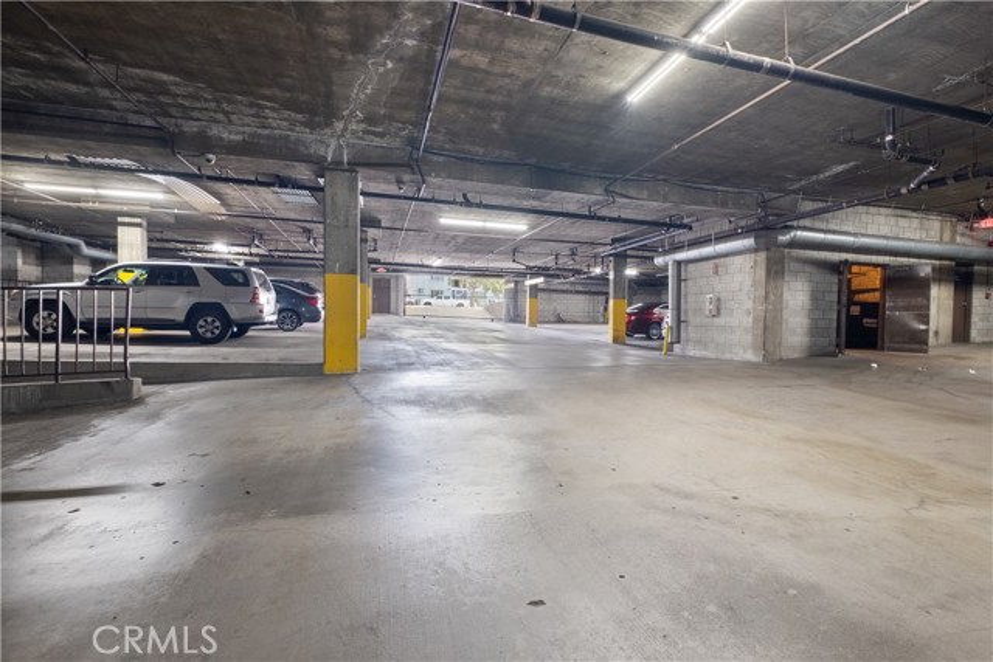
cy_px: 331
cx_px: 496
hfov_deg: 100.4
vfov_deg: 77.4
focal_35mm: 15
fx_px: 414
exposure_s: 1.4
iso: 200
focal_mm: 10
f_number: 9
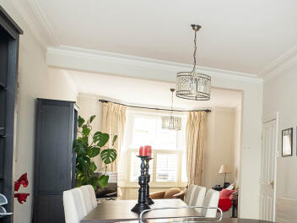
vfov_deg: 33.2
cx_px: 371
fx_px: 360
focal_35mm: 42
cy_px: 183
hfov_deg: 34.2
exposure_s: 1/13
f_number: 6.4
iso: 250
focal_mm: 10
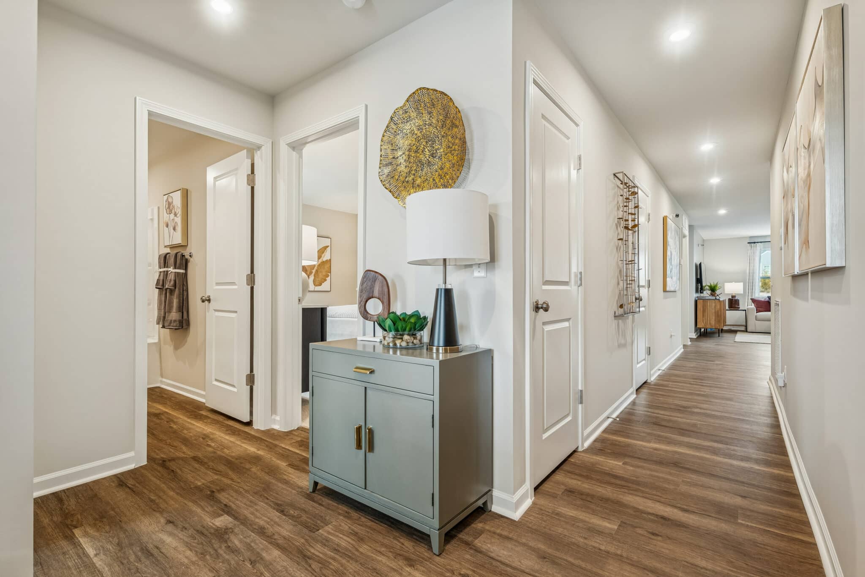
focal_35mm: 16
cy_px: 288
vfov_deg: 73.7
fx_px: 384
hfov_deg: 96.7
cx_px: 432
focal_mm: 16
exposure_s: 1/13
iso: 640
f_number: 8
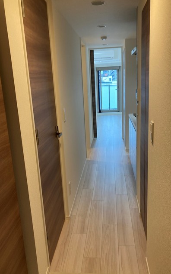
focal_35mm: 30
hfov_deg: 41.8
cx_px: 90
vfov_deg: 62.9
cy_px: 137
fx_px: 224
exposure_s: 1/50
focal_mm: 3.99
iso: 64
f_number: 1.8
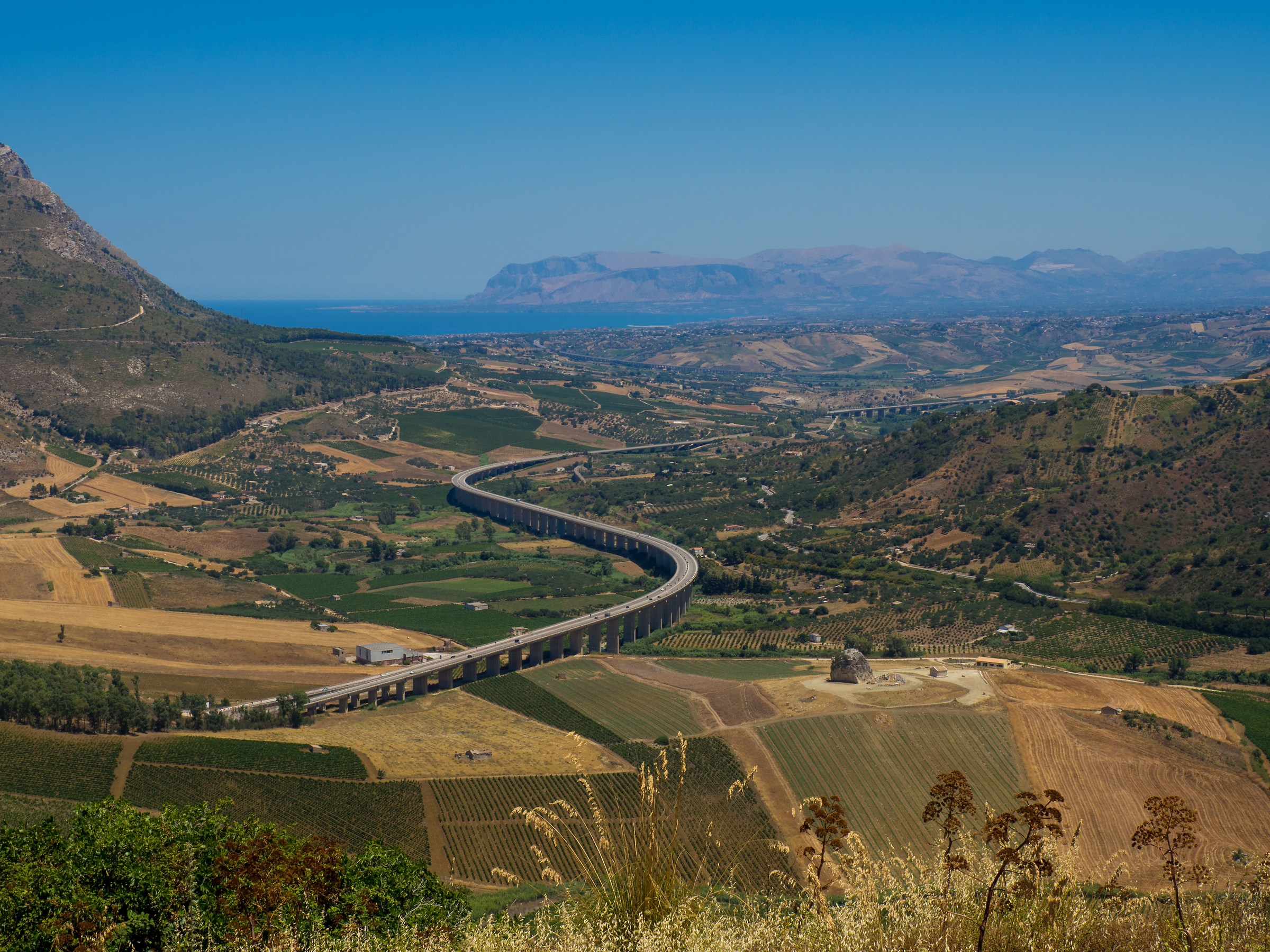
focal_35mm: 56
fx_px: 2055
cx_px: 635
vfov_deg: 26.1
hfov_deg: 34.3
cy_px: 476
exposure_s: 1/320
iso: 200
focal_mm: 28
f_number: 10
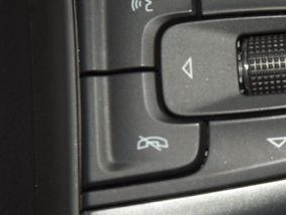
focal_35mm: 227
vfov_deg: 6.5
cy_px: 69
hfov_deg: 8.7
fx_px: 1876
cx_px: 290
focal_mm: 70
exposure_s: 1/125
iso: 100
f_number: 8
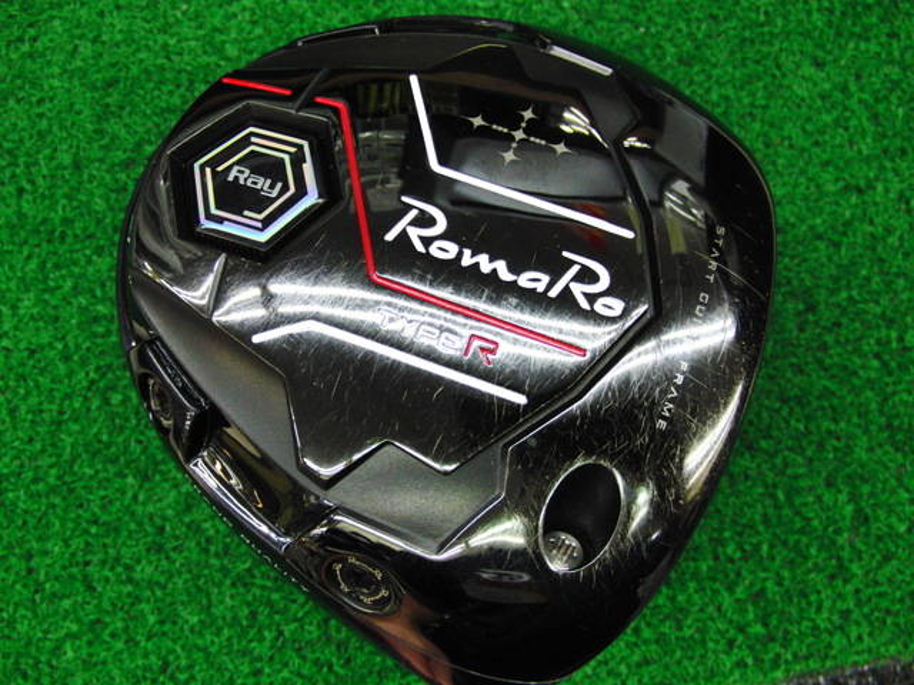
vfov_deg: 38.7
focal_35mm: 37
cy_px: 342
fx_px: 977
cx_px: 457
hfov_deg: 50.1
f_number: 3.6
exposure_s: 1/60
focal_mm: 6.42
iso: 400
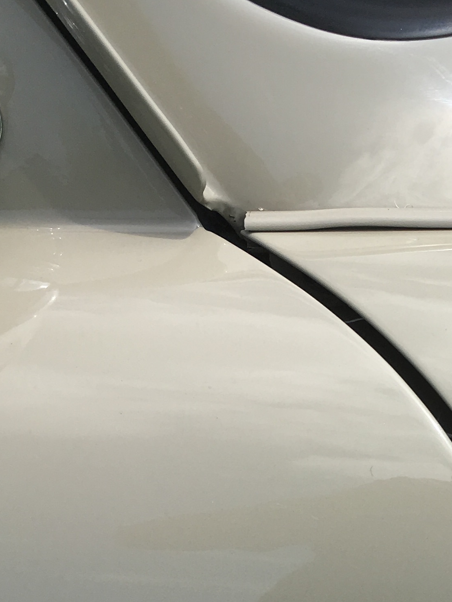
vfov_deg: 23.7
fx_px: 1375
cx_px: 533
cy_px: 592
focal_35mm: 79
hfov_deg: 17.8
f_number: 2.2
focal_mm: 4.15
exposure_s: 1/1350
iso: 25
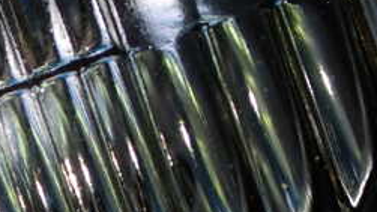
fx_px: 779
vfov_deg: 14.6
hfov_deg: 25.2
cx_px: -38
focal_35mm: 78
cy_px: 305
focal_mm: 5.4
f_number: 2.3
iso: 100
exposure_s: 1/160
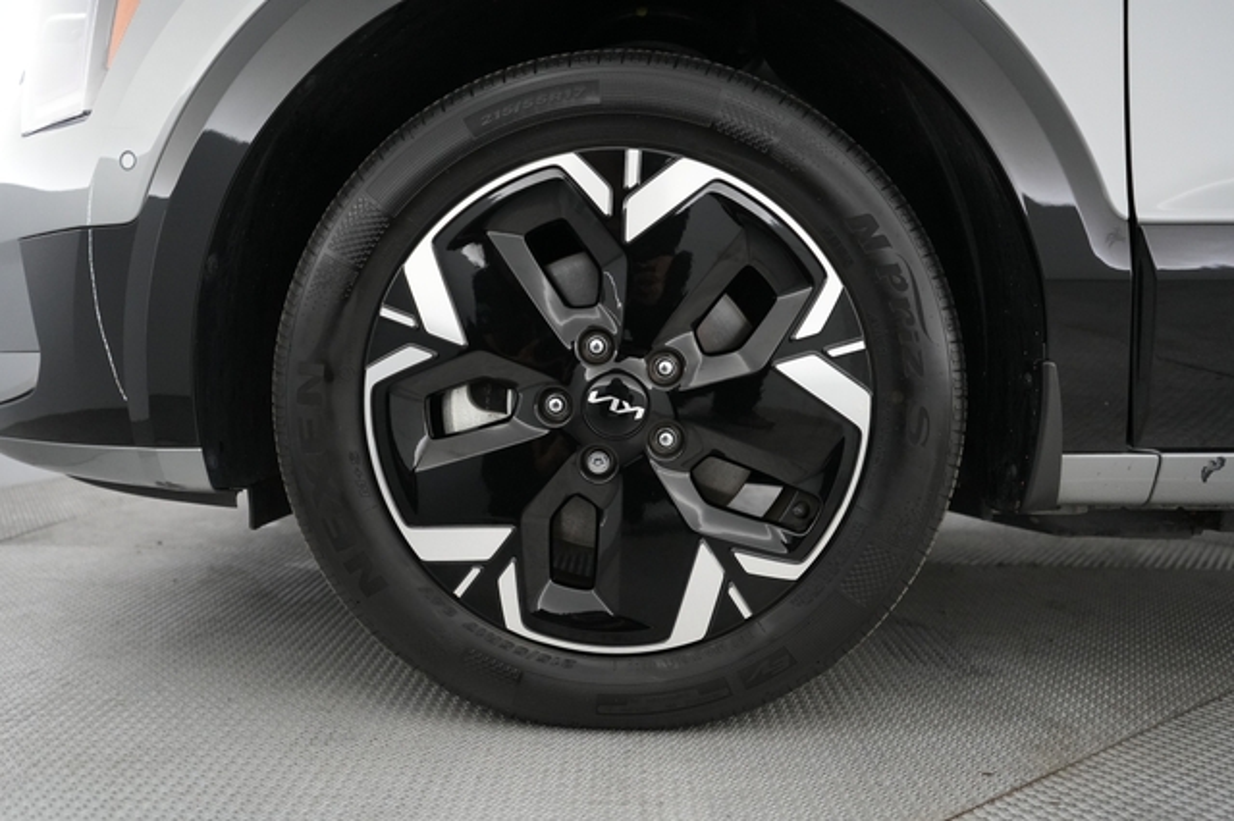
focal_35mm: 26
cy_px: 410
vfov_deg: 49.5
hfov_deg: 69.4
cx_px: 617
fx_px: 891
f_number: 2.8
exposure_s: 1/160
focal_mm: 26
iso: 4000
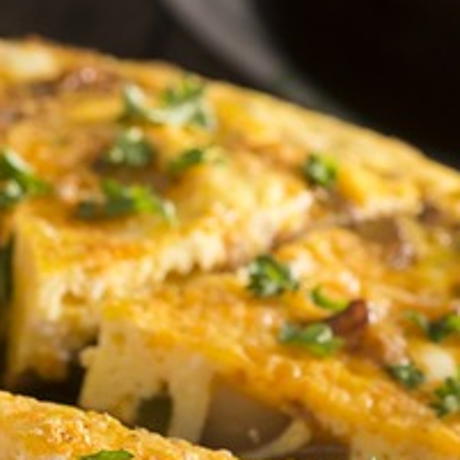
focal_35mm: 198
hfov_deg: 8.8
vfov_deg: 8.8
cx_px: 103
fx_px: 2977
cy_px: 338
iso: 250
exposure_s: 1/160
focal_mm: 60
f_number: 8
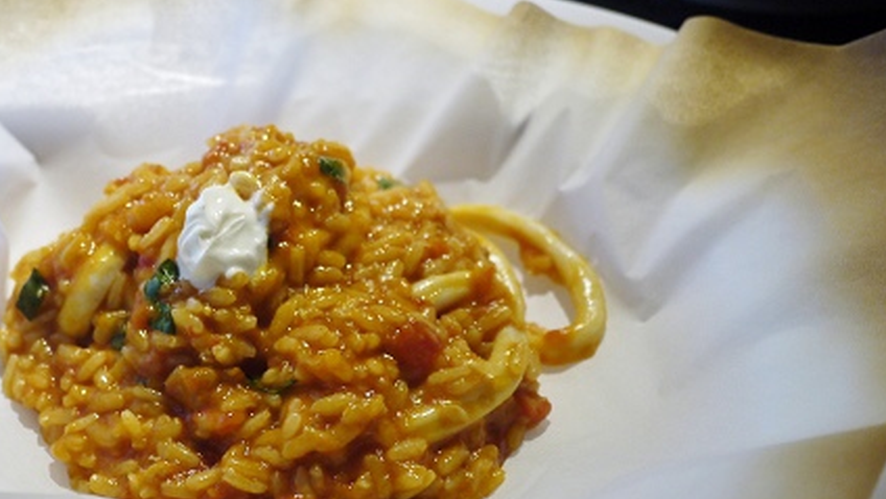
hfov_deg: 43.6
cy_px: 288
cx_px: 261
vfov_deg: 26.0
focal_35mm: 46
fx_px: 1081
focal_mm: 14
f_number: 2.5
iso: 250
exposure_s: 1/60
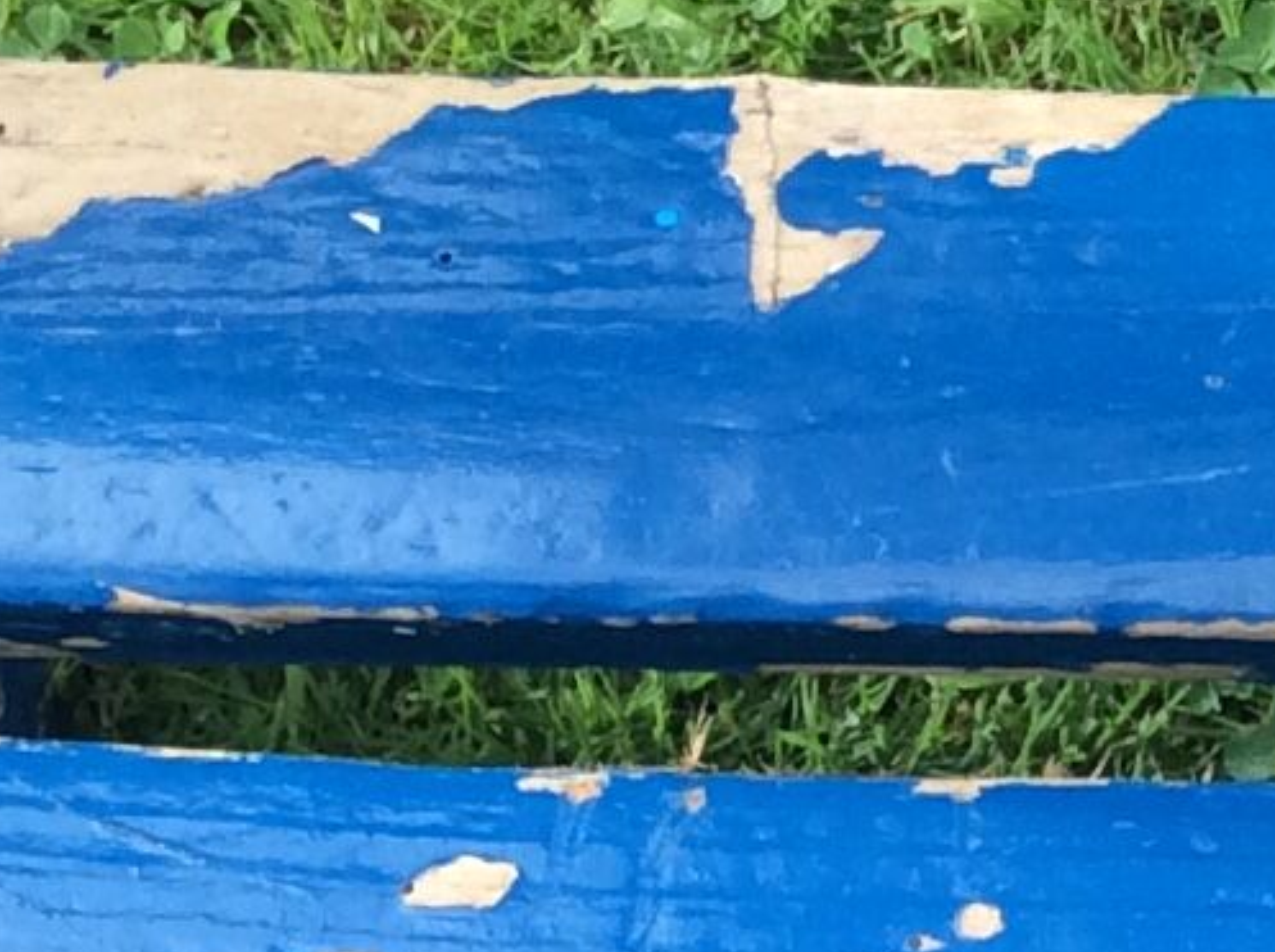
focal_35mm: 167
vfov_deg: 8.8
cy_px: 210
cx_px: 1970
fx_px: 6141
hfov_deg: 11.3
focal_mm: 3.3
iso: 32
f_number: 2.4
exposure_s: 1/253
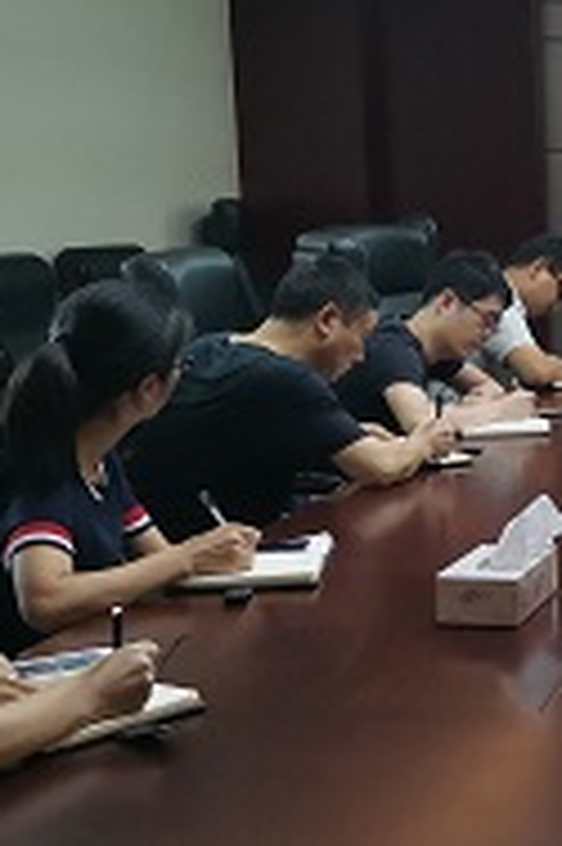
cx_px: 913
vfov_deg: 28.1
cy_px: 470
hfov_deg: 16.7
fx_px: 1689
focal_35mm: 72
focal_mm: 4.75
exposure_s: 1/50
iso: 400
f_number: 2.4
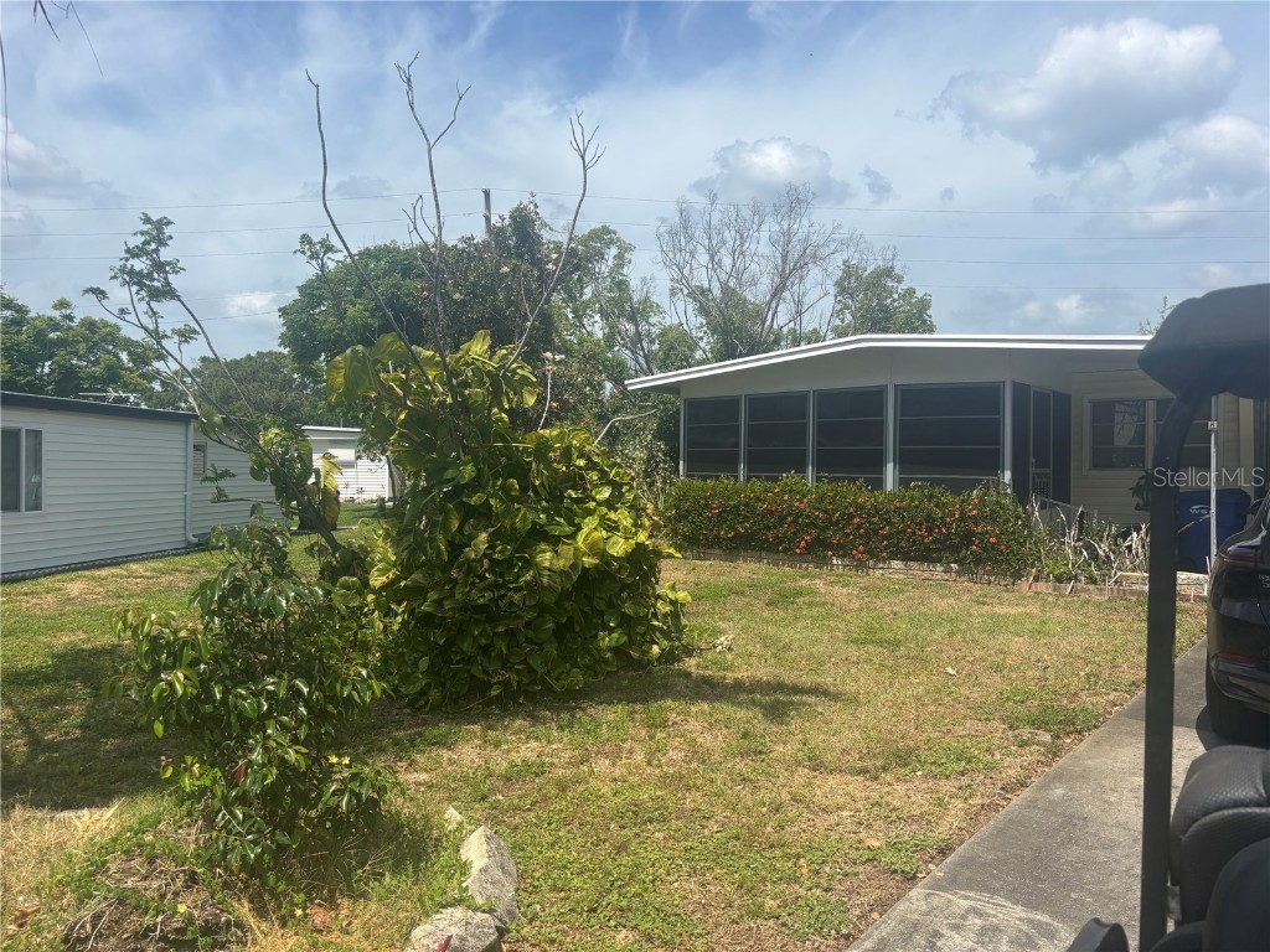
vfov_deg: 53.1
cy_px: 476
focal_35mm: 26
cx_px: 635
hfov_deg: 67.3
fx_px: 954
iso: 50
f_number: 1.6
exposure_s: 1/4082
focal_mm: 5.96
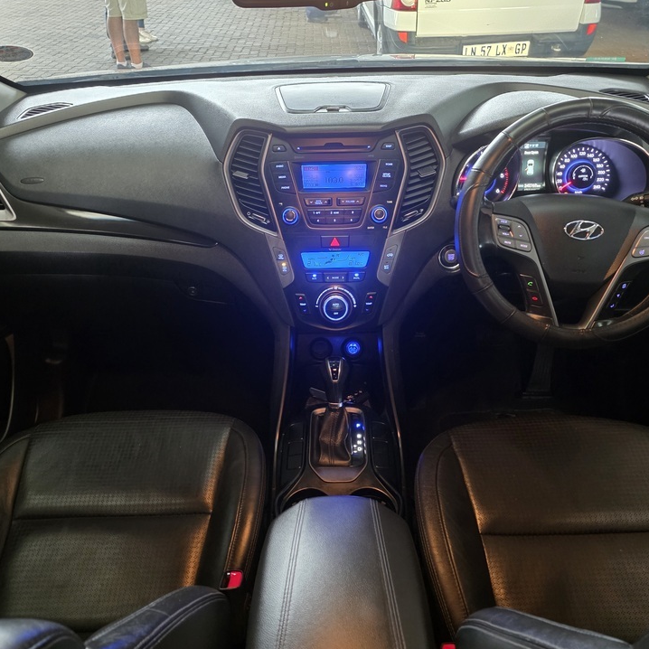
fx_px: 615
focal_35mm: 29
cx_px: 324
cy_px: 331
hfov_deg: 55.6
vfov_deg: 55.6
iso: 1250
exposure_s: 1/33.3
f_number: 1.7
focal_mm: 6.25
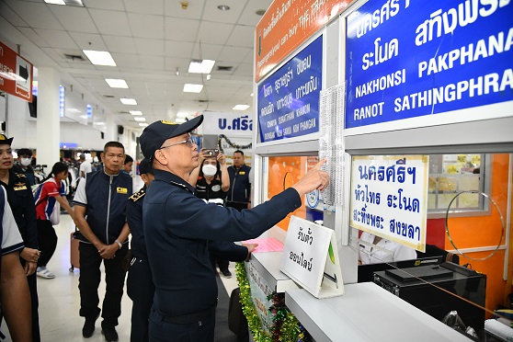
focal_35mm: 24
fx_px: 342
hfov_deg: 73.7
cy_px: 171
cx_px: 256
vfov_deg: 53.1
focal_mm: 24
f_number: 4
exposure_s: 1/160
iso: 3600
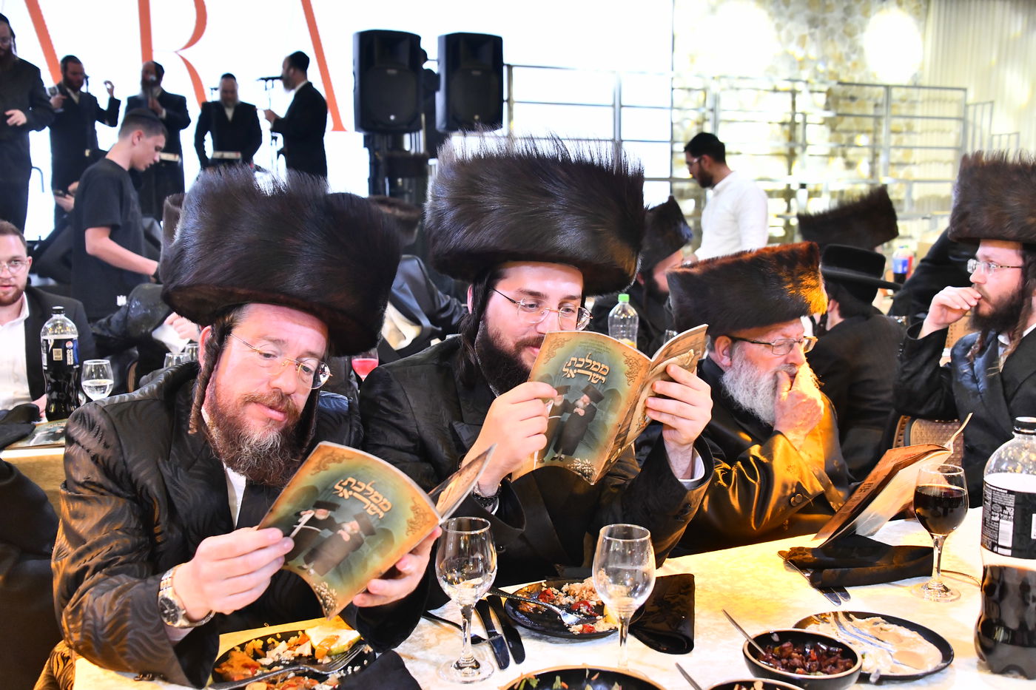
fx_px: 1036
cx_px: 518
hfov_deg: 53.1
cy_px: 345
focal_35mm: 36
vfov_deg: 36.9
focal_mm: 36
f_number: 5.6
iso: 2500
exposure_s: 1/80
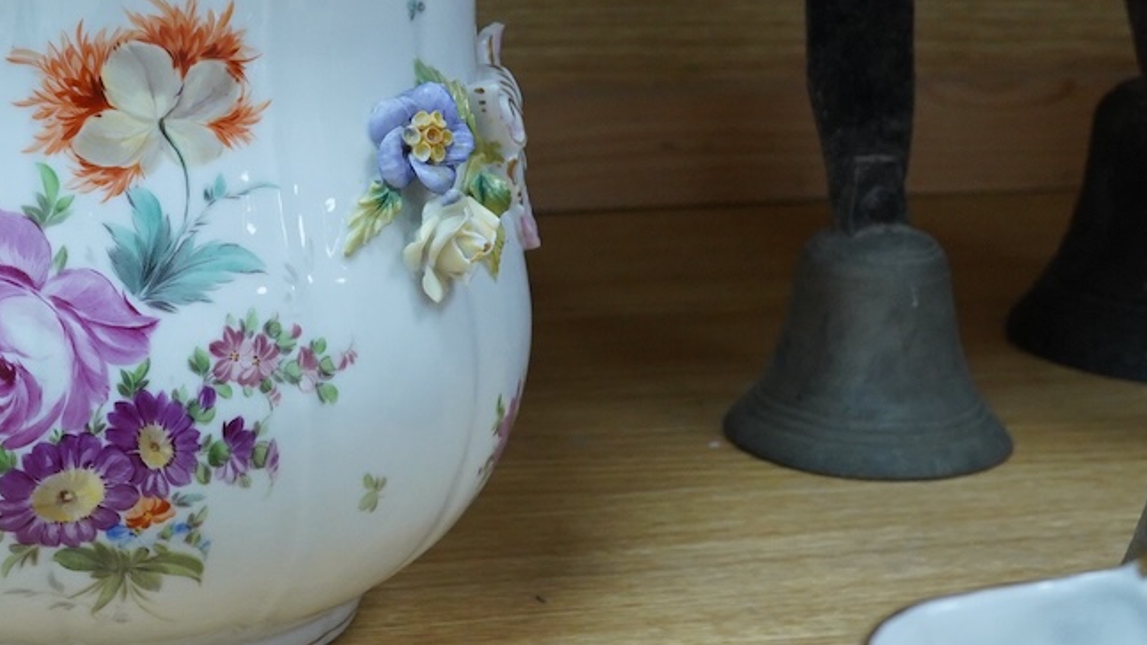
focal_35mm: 82
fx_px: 2494
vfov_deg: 14.7
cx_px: 164
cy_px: 165
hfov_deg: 25.3
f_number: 14
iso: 2500
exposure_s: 1/100
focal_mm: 30
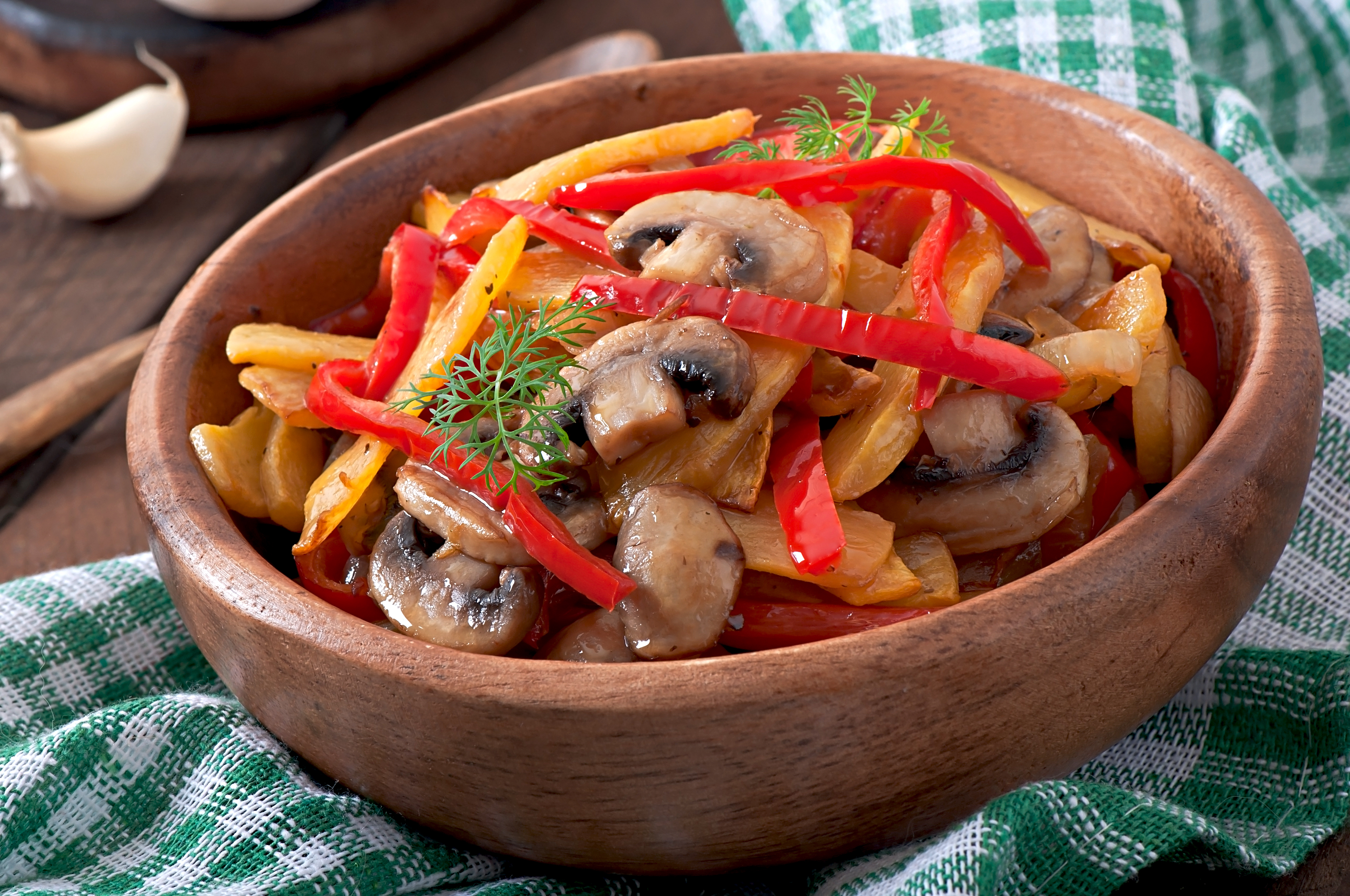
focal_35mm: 158
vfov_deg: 8.7
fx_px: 5899
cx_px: 675
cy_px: 448
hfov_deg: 13.1
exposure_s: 1/200
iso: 100
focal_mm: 105
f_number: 13
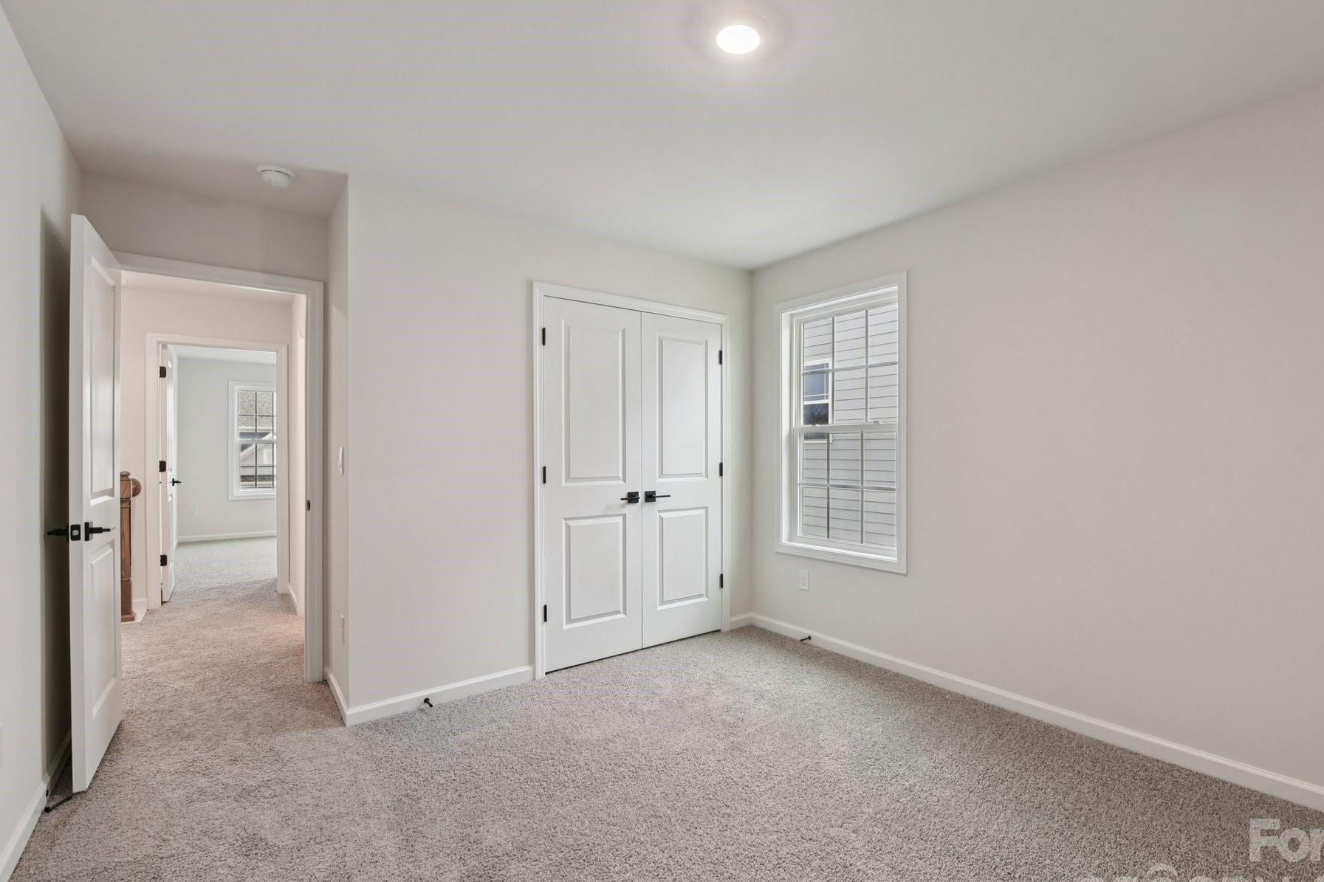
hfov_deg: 96.3
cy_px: 453
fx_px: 588
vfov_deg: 73.7
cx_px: 737
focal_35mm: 16
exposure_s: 1/10
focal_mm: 14
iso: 200
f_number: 8
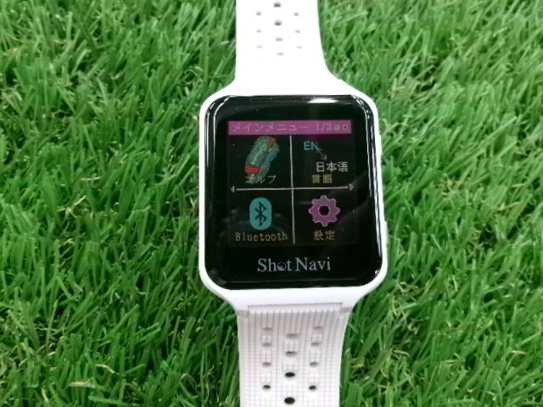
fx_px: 439
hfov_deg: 63.4
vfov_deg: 49.7
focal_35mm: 28
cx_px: 272
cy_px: 204
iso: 800
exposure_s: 1/34
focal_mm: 5.1
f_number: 3.9
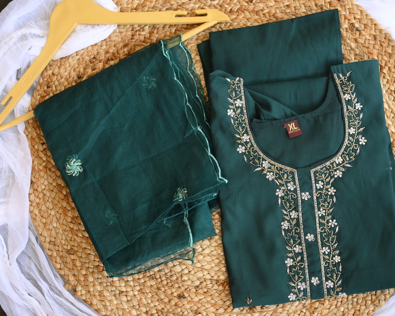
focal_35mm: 63
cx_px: 224
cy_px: 156
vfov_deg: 24.2
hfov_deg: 30.0
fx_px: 737
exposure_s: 1/200
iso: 400
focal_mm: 55
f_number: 4
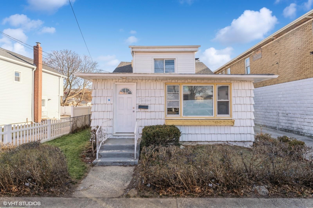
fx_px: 143
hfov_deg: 95.3
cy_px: 104
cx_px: 156
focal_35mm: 16
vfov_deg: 72.4
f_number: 11
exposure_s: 1/60
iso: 100
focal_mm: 16.4
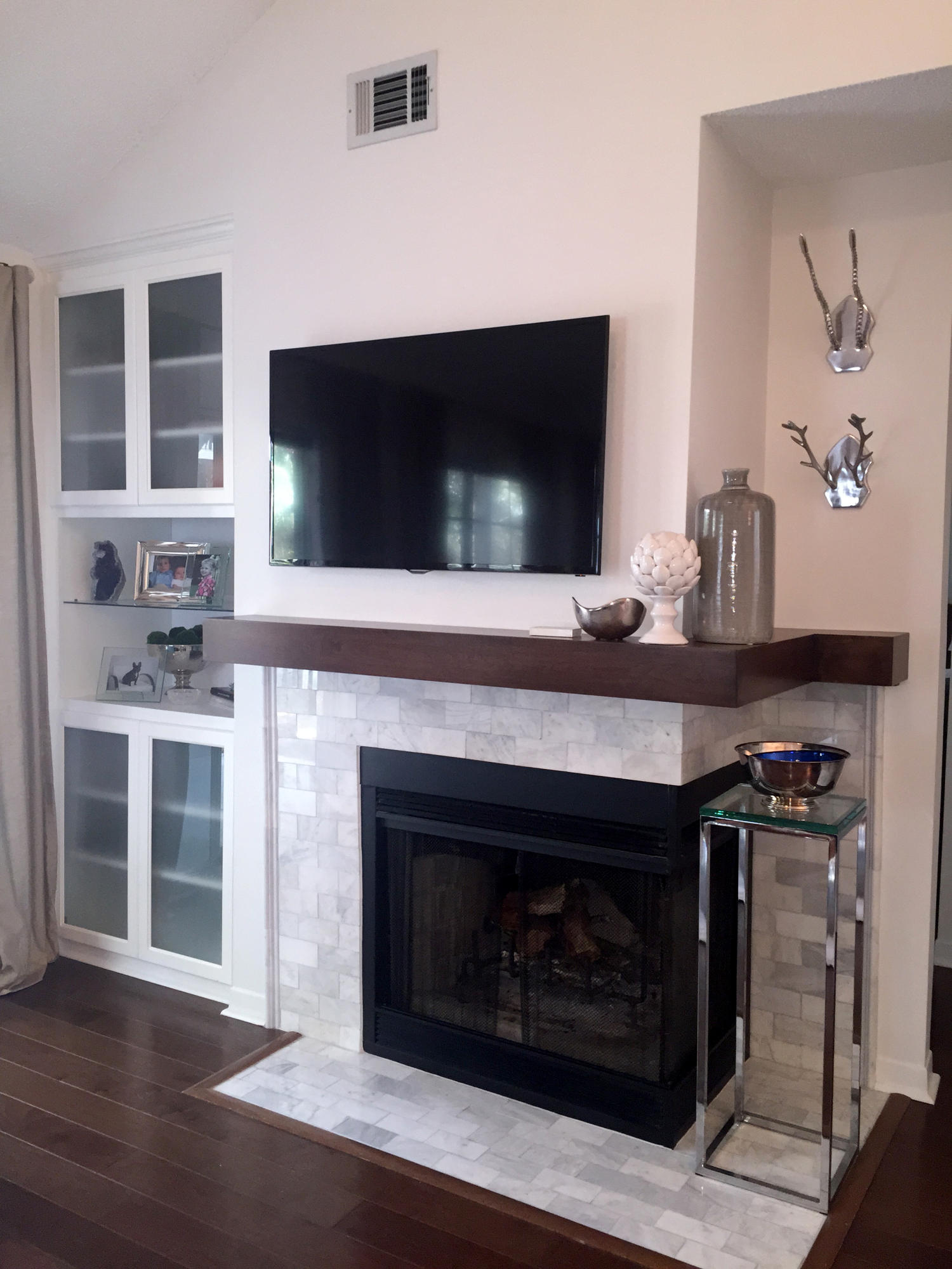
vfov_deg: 61.7
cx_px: 476
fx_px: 1063
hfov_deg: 48.2
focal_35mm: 29
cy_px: 634
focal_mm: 4.15
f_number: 2.2
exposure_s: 1/30
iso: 125
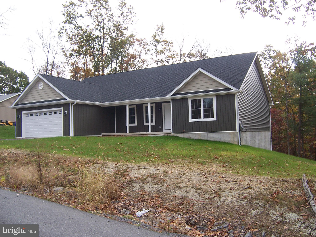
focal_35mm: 33
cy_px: 118
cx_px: 158
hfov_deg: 55.4
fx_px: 301
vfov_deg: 42.9
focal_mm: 5.5
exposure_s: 1/180
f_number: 3.4
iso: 80
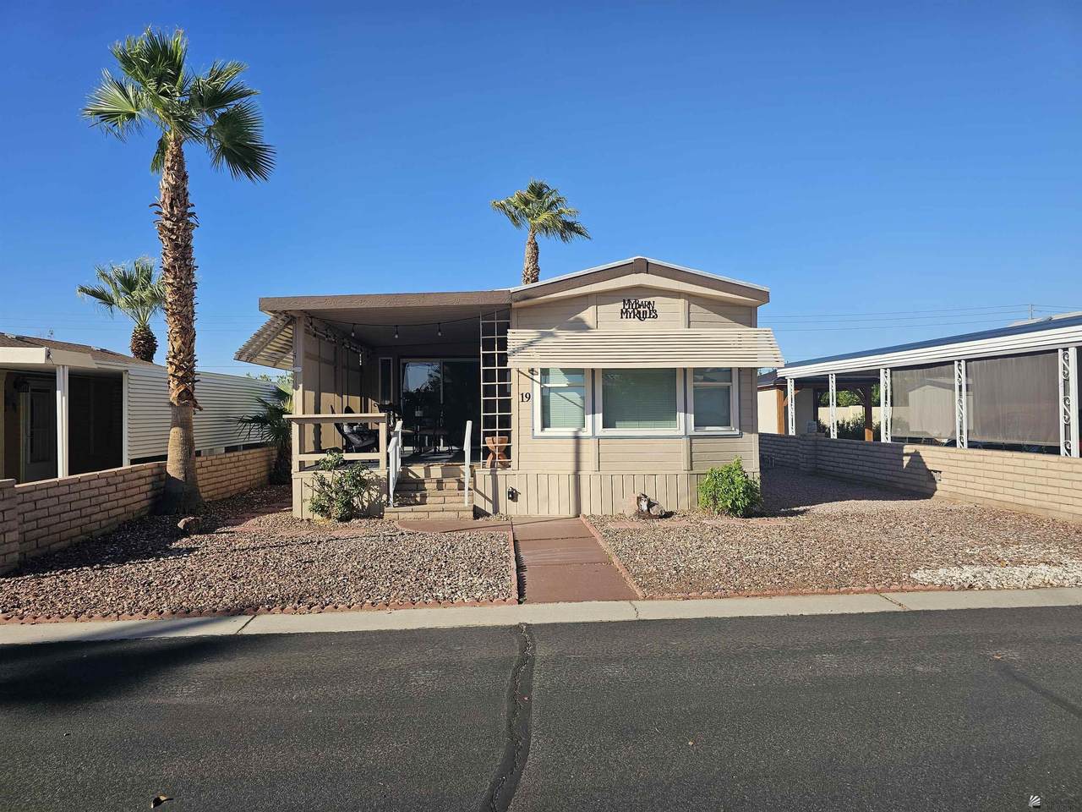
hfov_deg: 73.9
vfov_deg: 58.9
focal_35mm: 23
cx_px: 541
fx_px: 719
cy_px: 406
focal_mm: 6.3
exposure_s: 1/1358
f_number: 1.7
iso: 16
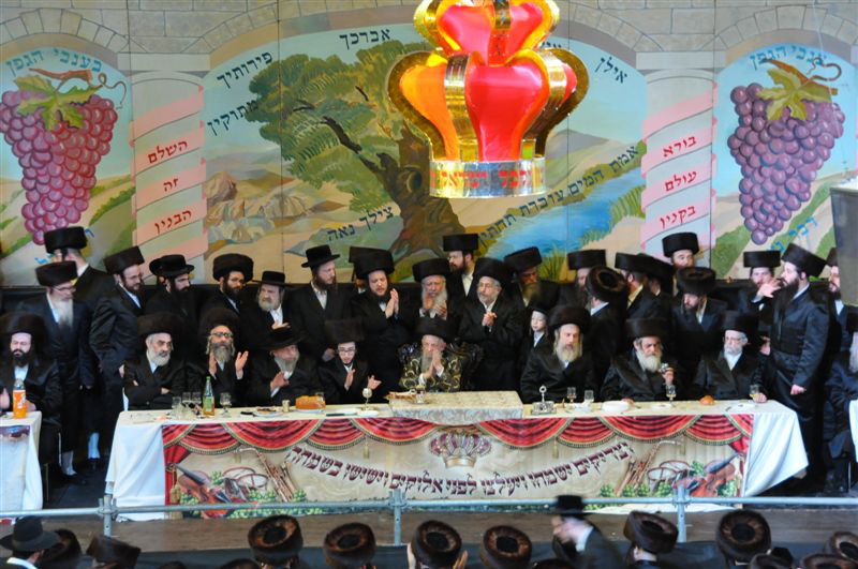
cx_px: 429
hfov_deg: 22.7
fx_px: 2142
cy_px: 284
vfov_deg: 15.1
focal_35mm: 90
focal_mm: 60
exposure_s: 1/20
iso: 2500
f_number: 5.6
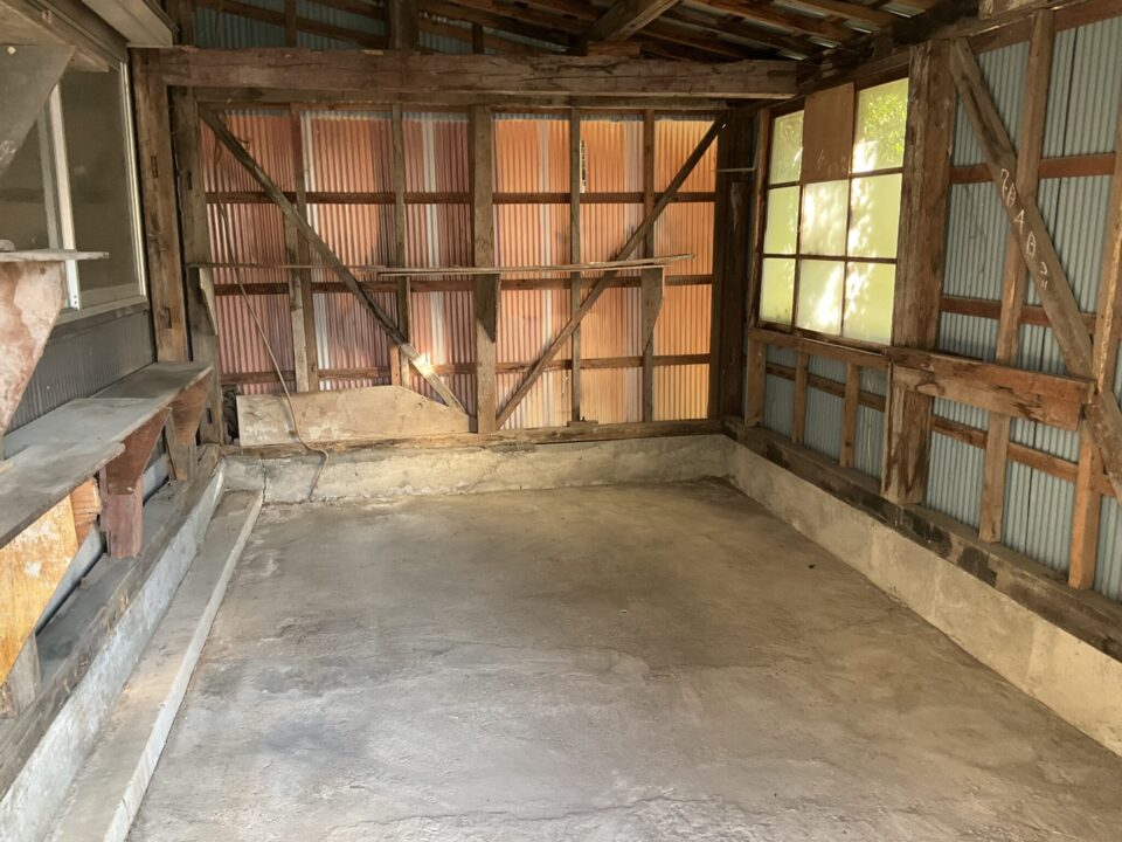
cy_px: 421
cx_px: 561
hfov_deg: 61.7
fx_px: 940
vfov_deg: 48.2
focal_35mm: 29
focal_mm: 3
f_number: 1.8
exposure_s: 1/63
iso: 64
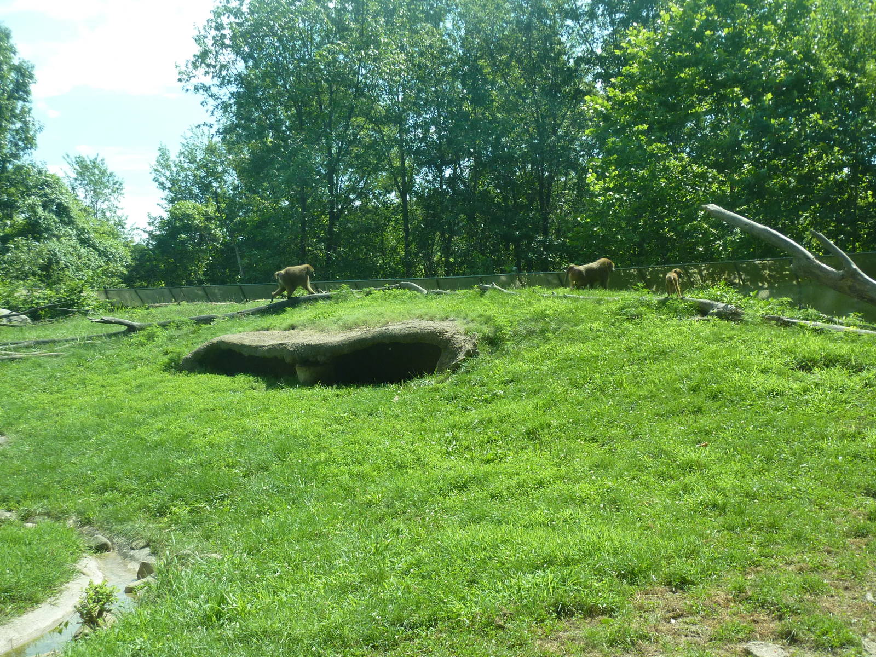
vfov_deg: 38.7
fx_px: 936
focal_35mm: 37
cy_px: 328
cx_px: 438
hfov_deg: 50.1
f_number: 3.6
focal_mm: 6.1
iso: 160
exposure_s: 1/500
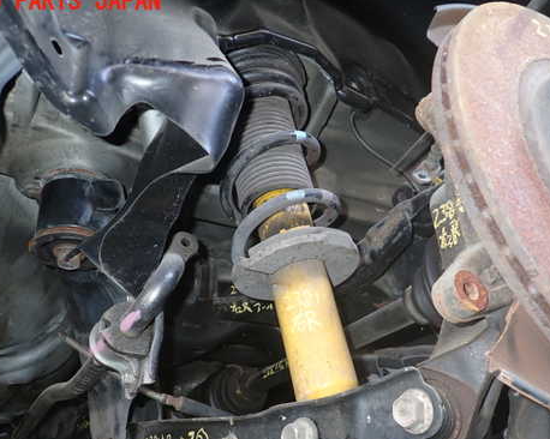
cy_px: 257
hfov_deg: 55.6
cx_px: 303
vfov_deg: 45.6
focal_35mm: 32
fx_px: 521
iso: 200
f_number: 2
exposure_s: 1/30
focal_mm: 4.5
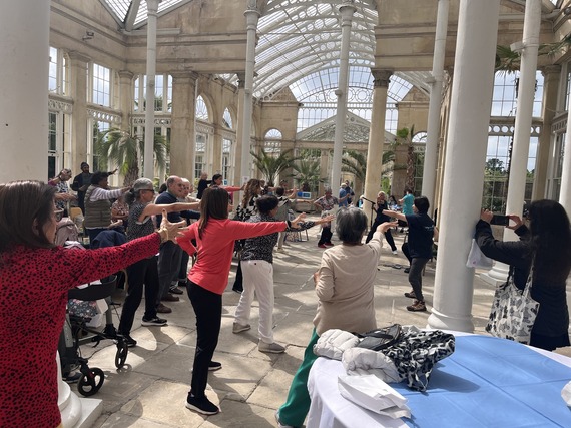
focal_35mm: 26
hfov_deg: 67.3
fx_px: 429
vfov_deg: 53.0
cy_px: 214
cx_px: 286
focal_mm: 5.1
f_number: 1.6
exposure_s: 1/2137
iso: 50
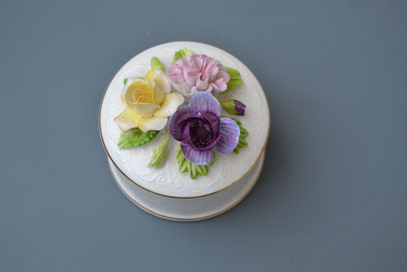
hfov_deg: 24.6
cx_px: 204
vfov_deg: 16.6
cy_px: 136
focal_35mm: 82
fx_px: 933
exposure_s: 1/200
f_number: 7.1
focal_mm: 55
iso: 100
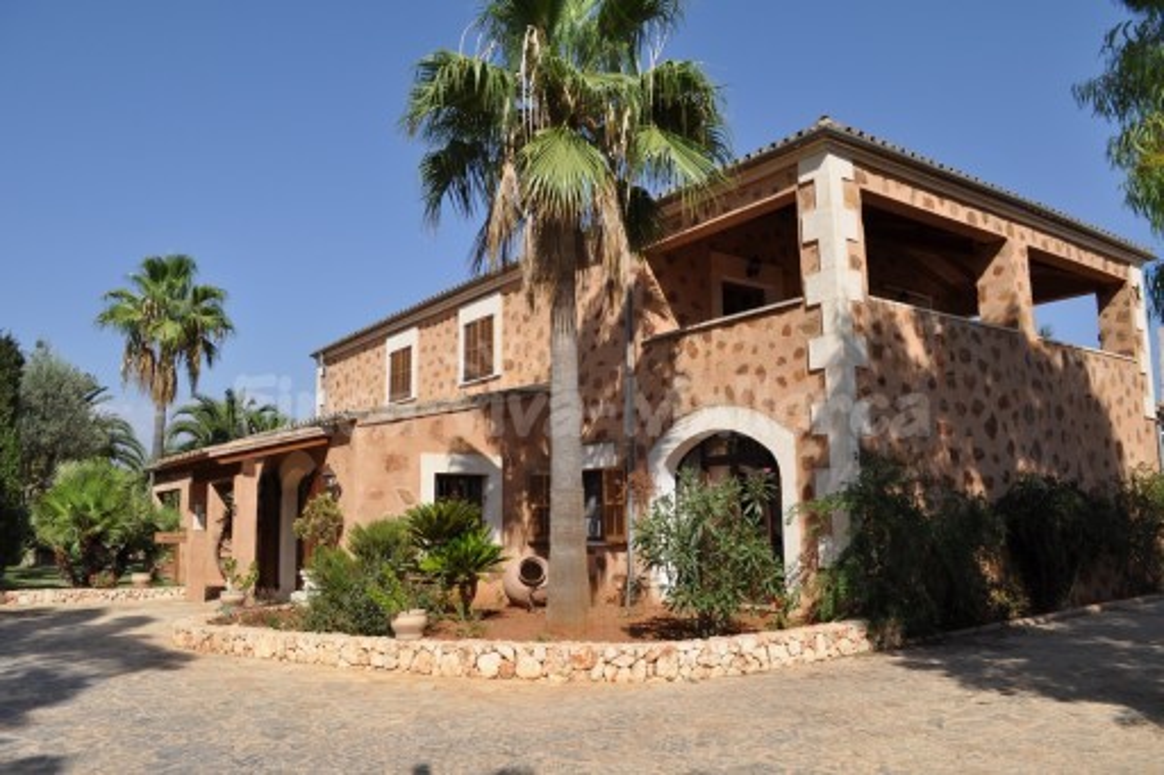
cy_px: 388
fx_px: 873
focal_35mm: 27
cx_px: 582
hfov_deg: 67.4
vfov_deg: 47.9
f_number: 8
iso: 200
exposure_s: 1/640
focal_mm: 18
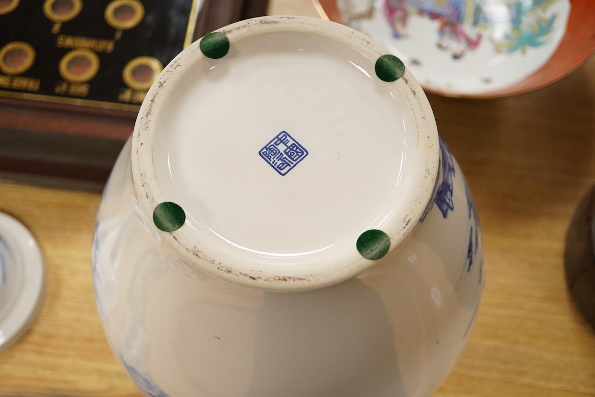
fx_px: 744
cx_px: 298
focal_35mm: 45
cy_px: 198
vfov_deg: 29.9
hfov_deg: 43.6
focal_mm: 30
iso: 2500
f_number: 3.5
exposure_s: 1/400
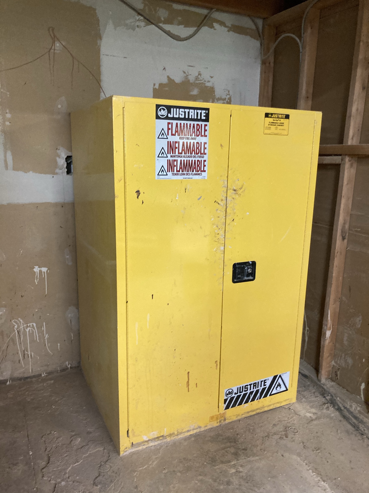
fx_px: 398
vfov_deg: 63.4
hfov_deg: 49.7
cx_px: 184
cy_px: 246
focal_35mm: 28
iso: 320
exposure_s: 1/40
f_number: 1.8
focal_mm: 3.99
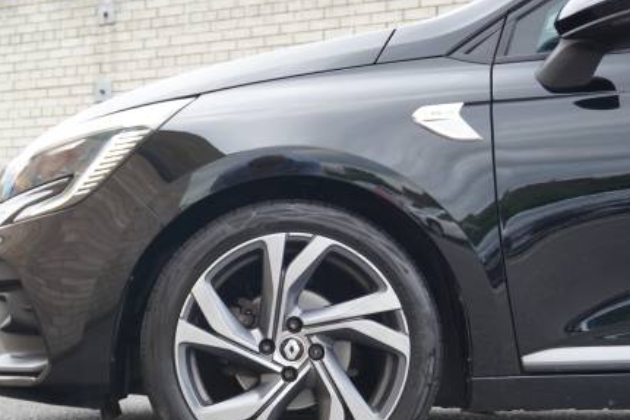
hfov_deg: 35.6
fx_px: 975
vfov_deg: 24.1
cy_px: 296
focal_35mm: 56
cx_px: 228
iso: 640
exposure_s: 1/60
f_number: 4.5
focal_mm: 25
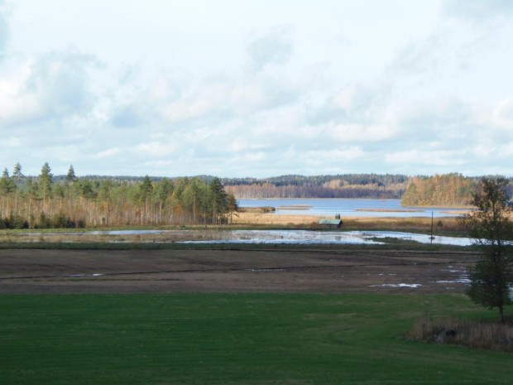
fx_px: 1467
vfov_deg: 14.9
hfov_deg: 19.8
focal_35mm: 99
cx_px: 256
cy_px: 192
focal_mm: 18.4
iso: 64
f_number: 4.4
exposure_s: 1/250
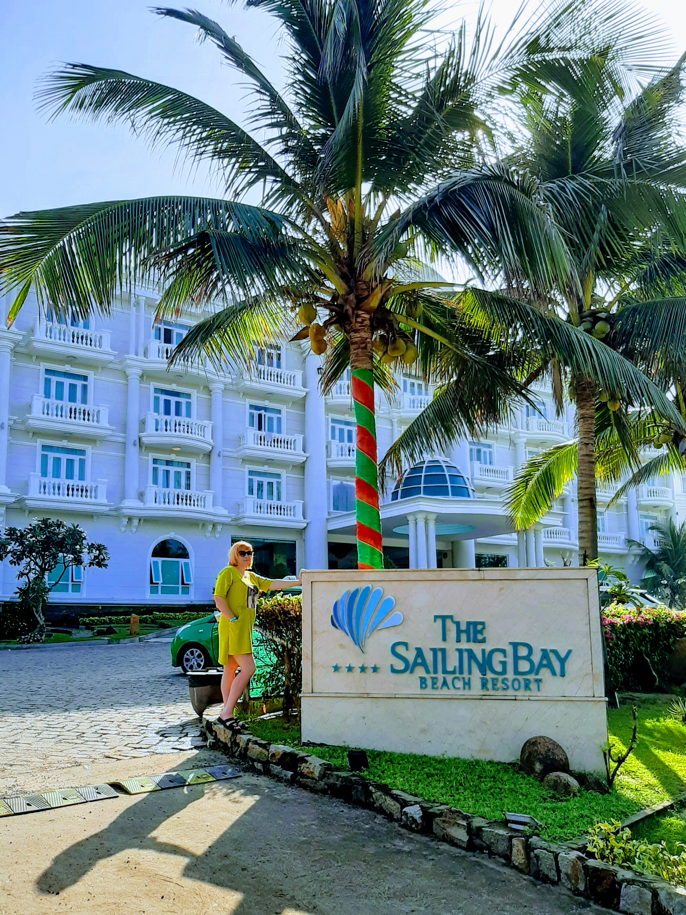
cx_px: 317
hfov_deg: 46.8
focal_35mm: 30
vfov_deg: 59.8
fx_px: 793
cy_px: 508
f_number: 1.7
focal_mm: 3.93
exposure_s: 1/1582
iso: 40
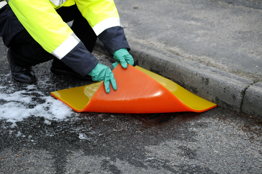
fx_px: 382
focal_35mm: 52
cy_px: 87
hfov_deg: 37.9
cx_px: 131
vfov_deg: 25.7
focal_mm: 35
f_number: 2.8
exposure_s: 1/100
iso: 500
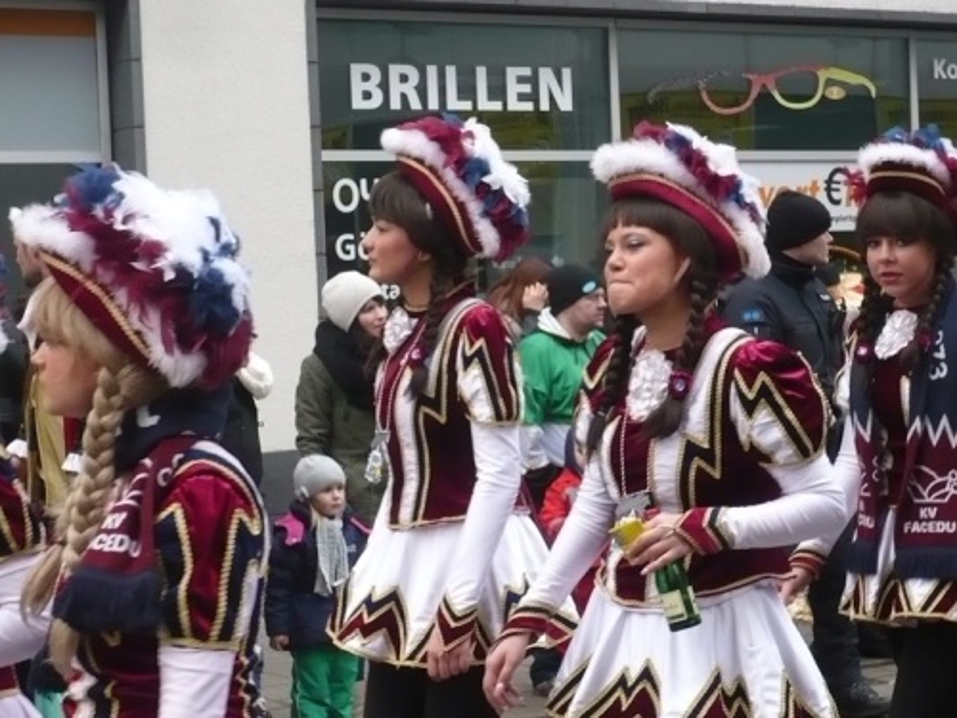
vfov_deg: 15.4
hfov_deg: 20.4
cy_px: 359
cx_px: 478
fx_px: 2654
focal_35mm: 96
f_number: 4
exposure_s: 1/125
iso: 250
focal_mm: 11.5
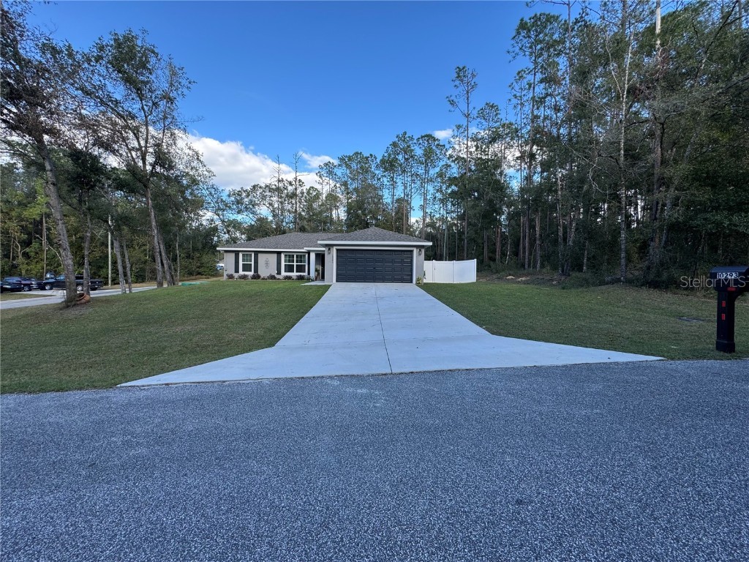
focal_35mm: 14
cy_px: 281
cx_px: 374
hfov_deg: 102.1
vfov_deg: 85.7
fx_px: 303
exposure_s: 1/397
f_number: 2.2
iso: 40
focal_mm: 2.22
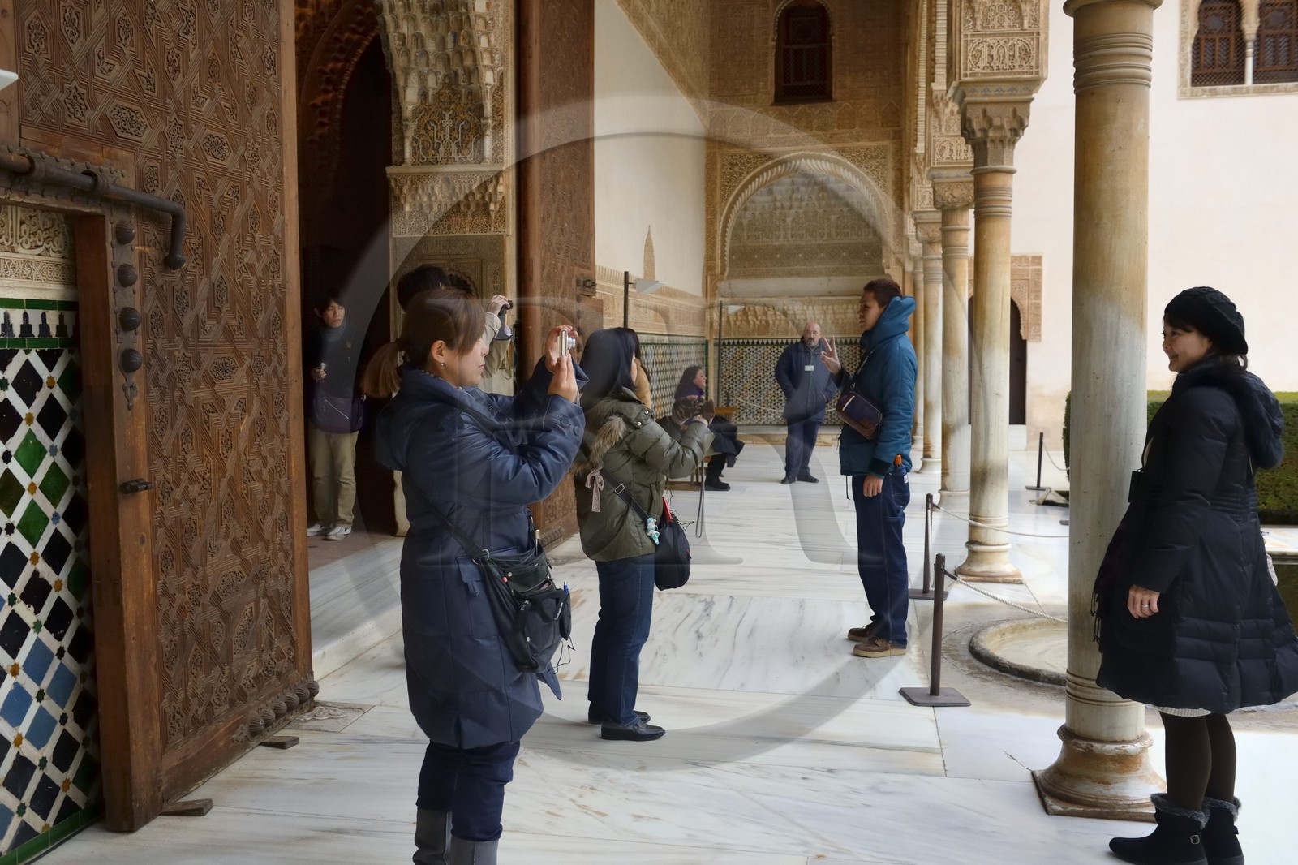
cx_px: 649
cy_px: 432
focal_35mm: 34
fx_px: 1226
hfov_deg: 55.8
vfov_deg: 38.9
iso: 1600
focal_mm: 34
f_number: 5.6
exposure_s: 1/60
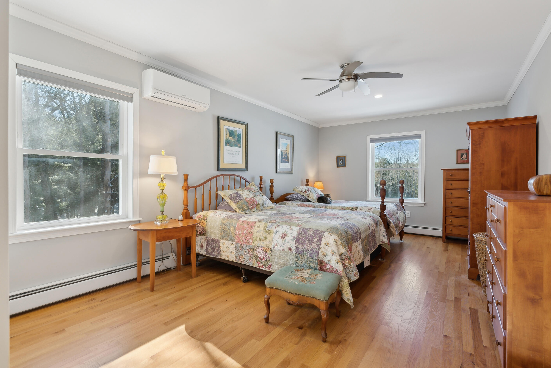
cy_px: 184
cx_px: 276
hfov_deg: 96.7
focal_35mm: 16
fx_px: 245
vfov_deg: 73.8
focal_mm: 16
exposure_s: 1/20
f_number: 7.1
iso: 320
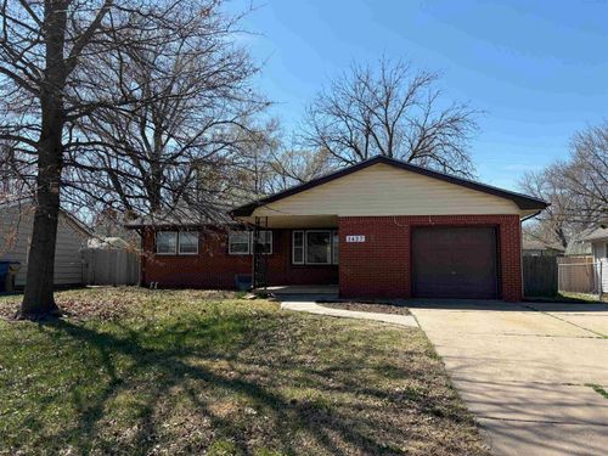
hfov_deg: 67.3
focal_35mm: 26
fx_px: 457
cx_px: 304
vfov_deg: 53.1
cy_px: 228
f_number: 1.6
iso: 50
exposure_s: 1/2364
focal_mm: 5.96
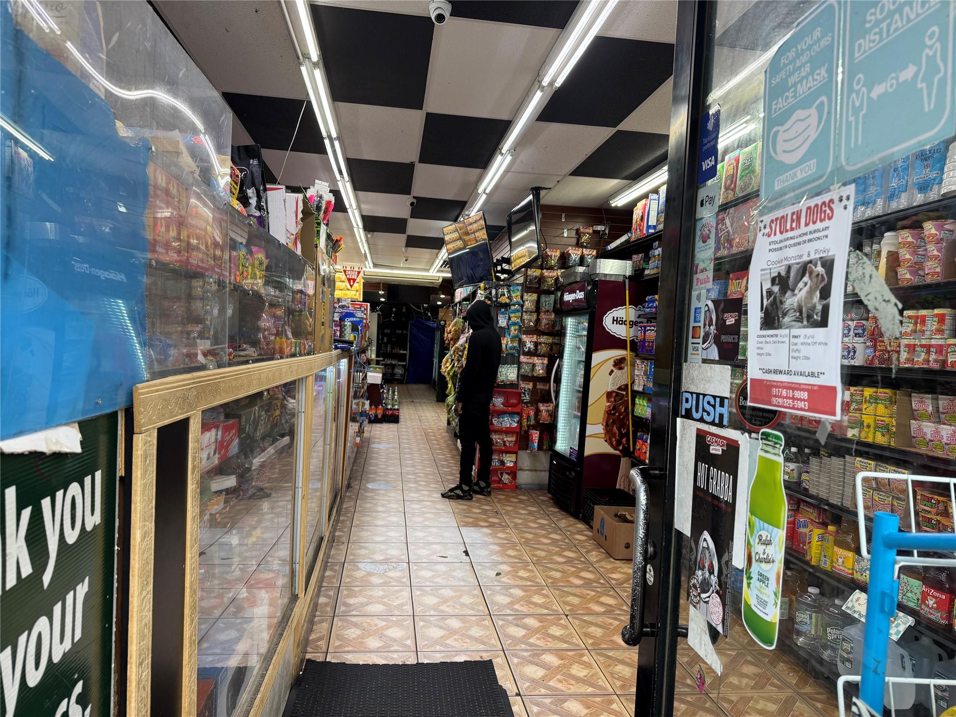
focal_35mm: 24
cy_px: 358
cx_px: 478
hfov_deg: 71.6
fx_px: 663
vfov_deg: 56.8
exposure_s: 1/120
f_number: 1.78
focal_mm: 6.76
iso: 100
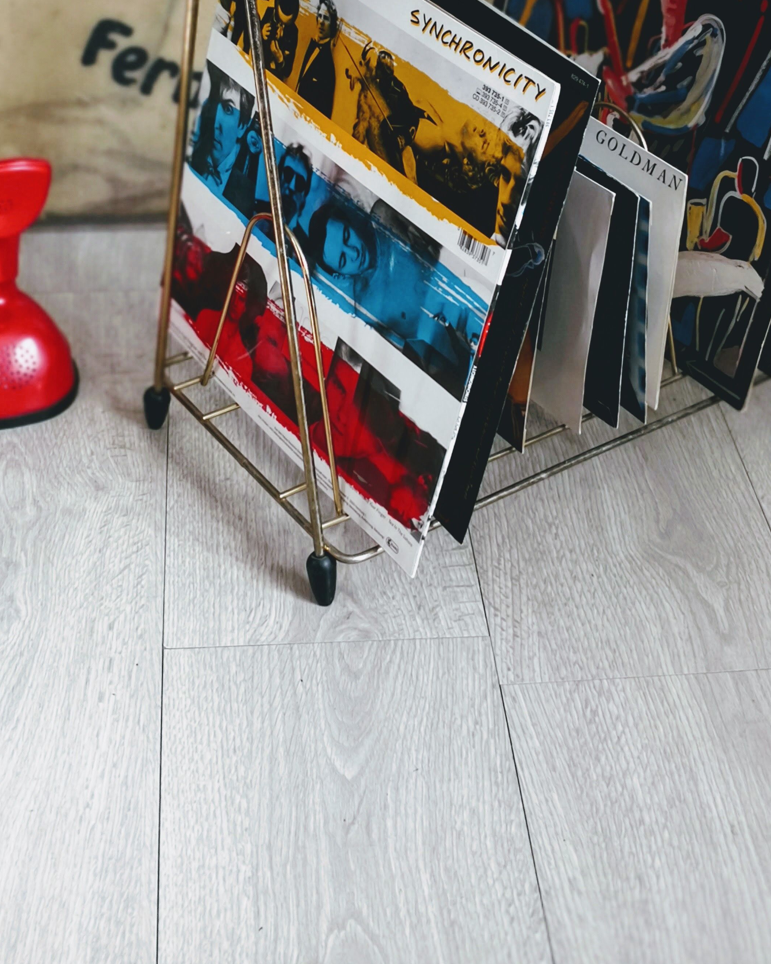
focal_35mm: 60
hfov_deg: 25.4
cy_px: 249
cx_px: 412
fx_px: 1712
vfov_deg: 31.0
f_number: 4
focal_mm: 3.95
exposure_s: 1/50
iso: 50
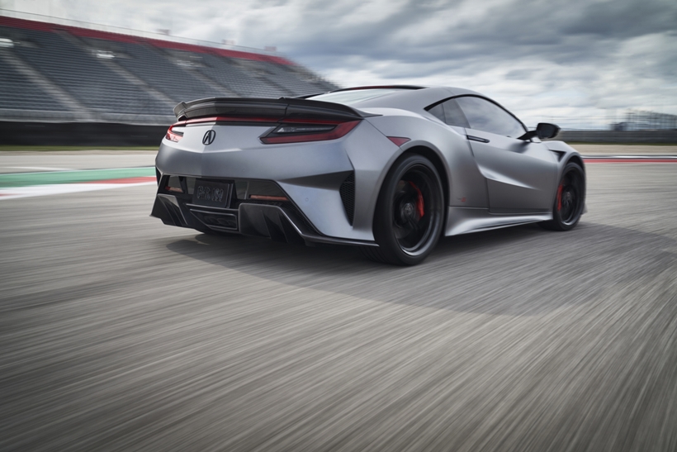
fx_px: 639
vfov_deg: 38.9
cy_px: 226
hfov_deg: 55.8
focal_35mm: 34
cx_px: 338
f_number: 13
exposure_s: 1/15
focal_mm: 34
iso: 100
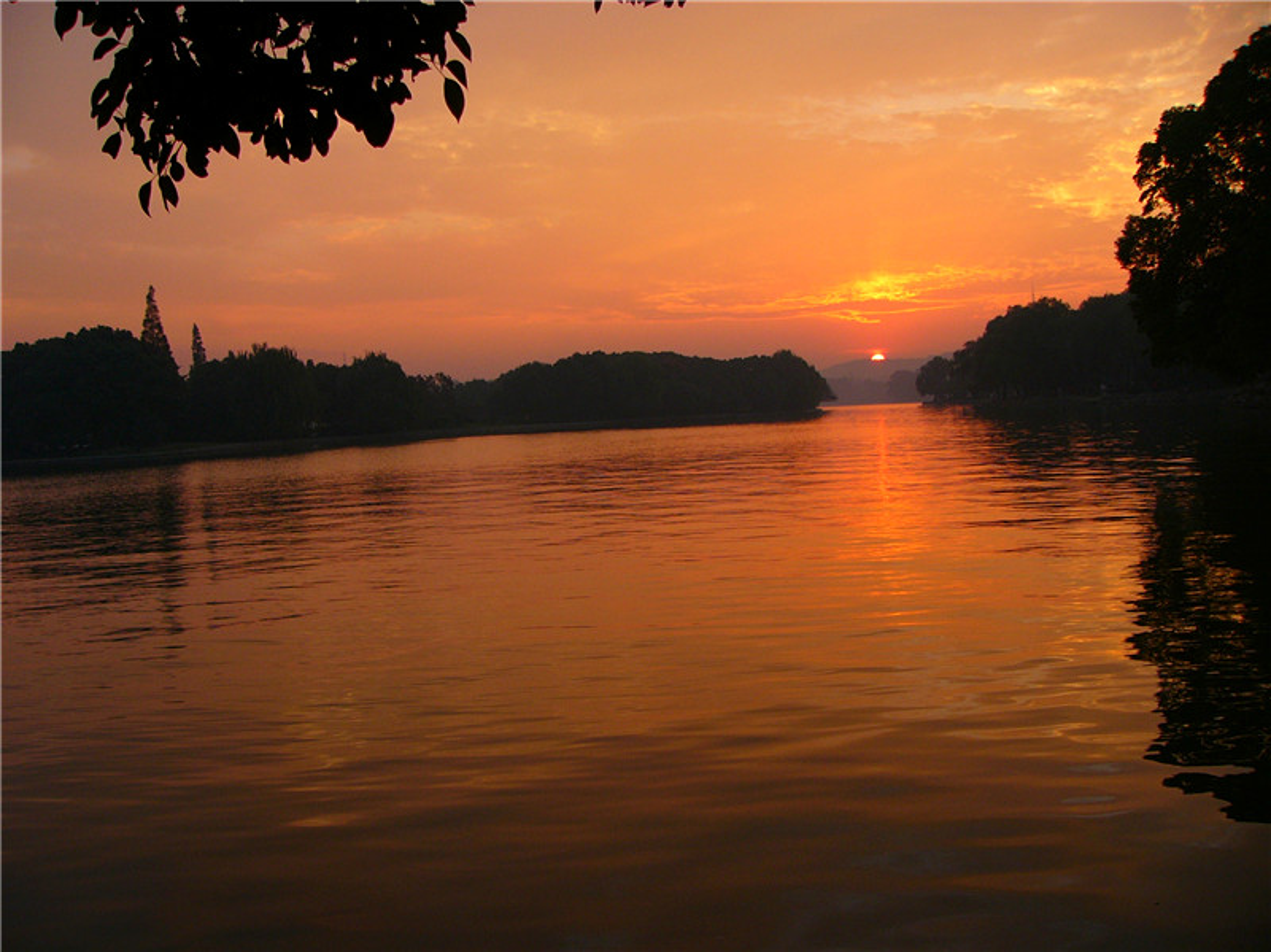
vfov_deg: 39.6
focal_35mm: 36
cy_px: 476
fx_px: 1321
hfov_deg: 51.4
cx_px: 636
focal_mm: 6
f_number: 2.8
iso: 50
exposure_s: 1/125
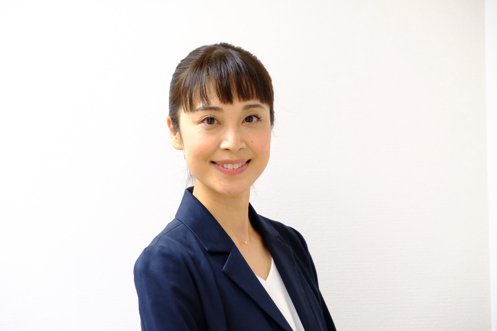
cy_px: 166
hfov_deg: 24.5
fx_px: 1145
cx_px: 248
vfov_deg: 16.4
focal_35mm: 83
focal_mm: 55
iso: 4000
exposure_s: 1/125
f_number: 4
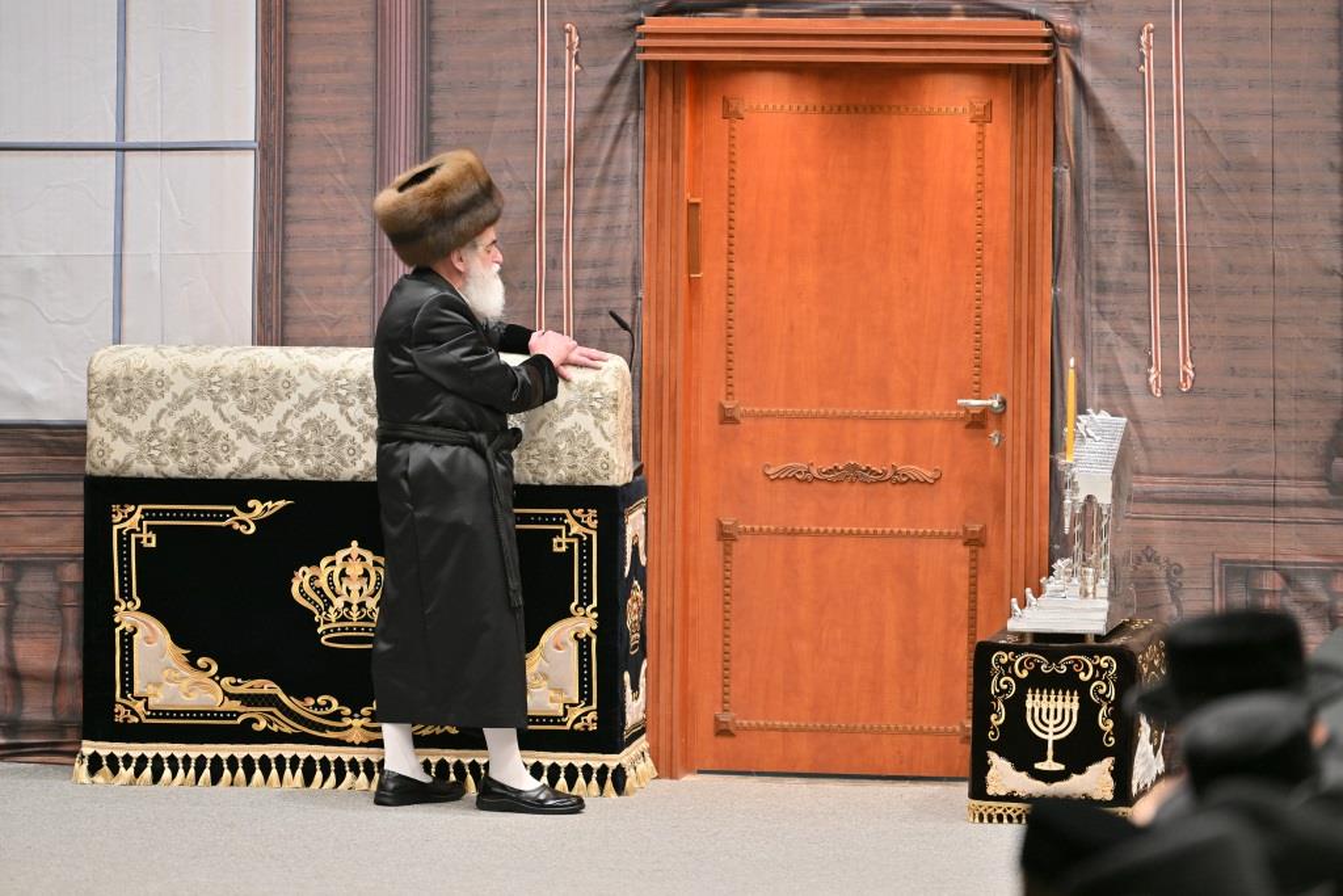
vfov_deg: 6.9
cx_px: 672
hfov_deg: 10.3
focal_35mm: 200
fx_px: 7462
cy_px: 448
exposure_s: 1/200
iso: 320
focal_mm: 200
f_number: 2.8
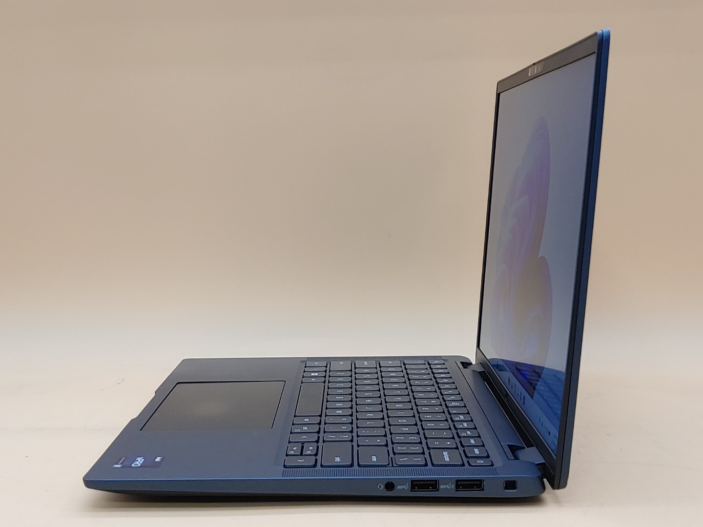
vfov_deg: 29.7
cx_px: 352
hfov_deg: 38.9
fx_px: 995
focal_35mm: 49
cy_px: 264
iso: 50
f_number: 1.8
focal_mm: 4.36
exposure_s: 1/77
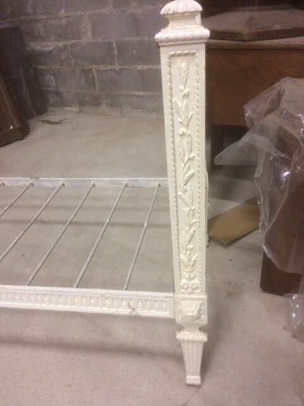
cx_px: 152
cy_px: 203
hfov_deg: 48.2
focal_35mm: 29
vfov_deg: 61.7
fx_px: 340
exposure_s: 1/33
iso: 320
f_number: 2.2
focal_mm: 4.15
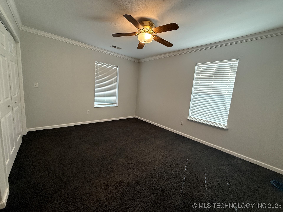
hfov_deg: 102.1
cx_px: 142
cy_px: 106
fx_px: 114
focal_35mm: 14
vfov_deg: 85.7
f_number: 2.2
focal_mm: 2.22
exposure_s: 1/120
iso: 200
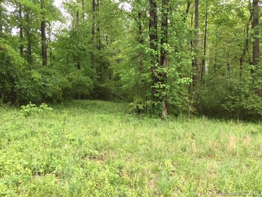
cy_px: 98
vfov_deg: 48.2
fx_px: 219
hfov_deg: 61.7
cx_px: 131
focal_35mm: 29
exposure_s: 1/120
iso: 40
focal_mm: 4.15
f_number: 2.2
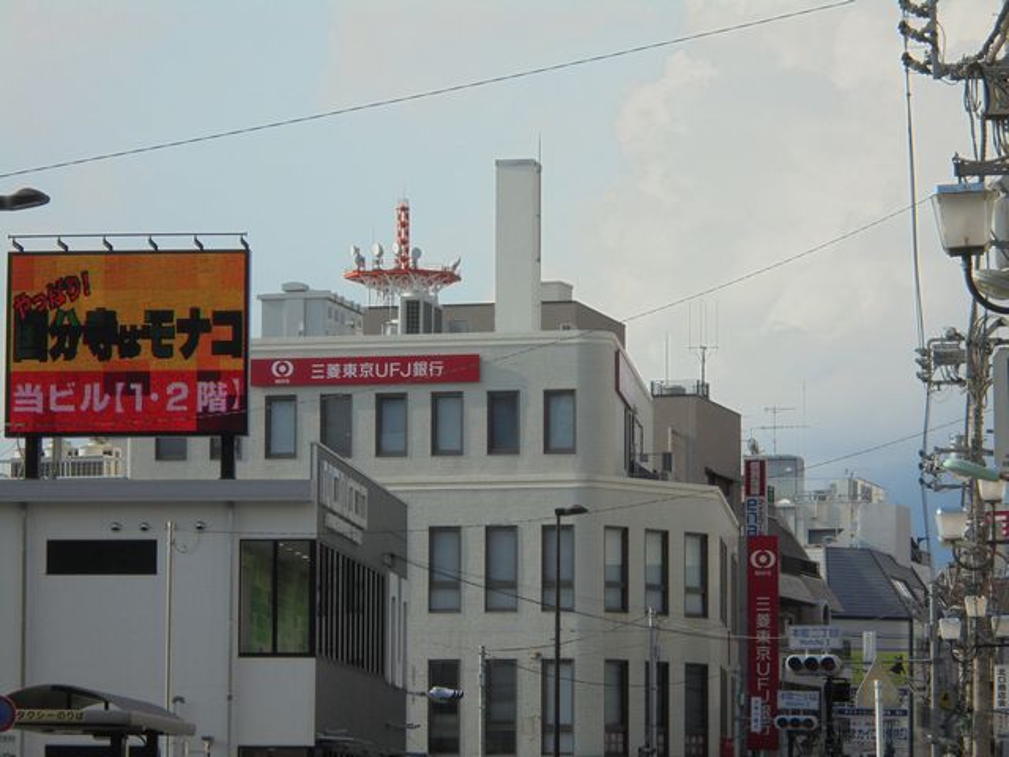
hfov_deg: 12.7
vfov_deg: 9.5
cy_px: 378
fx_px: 4547
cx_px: 504
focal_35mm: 156
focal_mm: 27.6
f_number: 6.5
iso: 100
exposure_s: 1/320
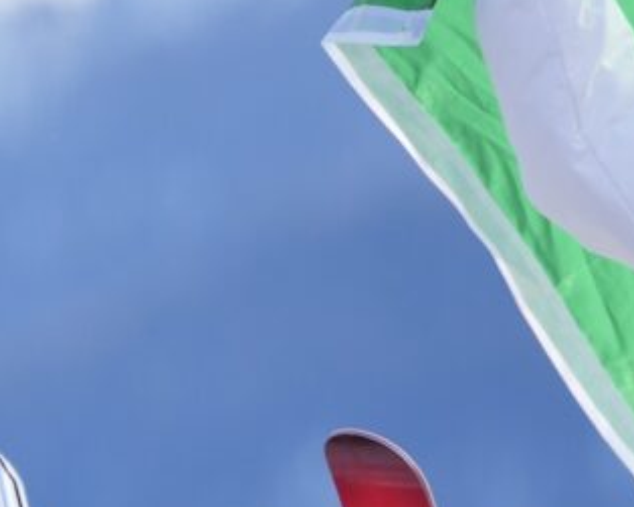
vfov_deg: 1.7
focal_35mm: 919
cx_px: 1032
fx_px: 17239
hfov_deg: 2.1
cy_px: 254
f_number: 2.8
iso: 200
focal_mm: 200
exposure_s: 1/3200
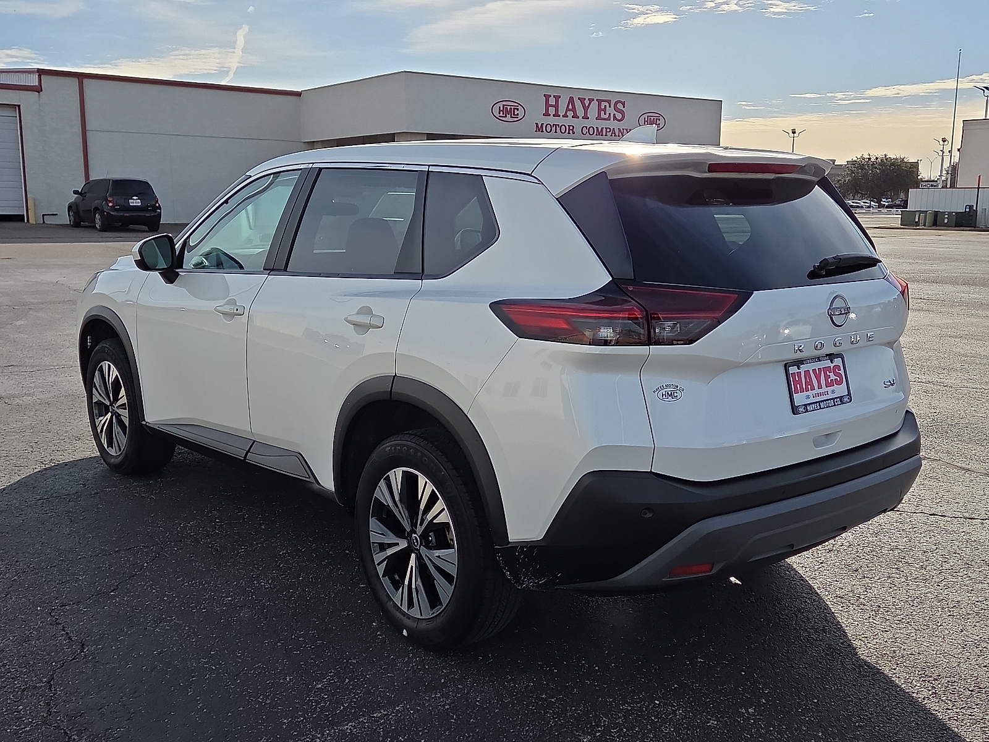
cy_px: 371
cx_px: 494
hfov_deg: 52.6
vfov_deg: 40.7
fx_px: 1000
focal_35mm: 35
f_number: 1.8
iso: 25
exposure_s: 1/2500
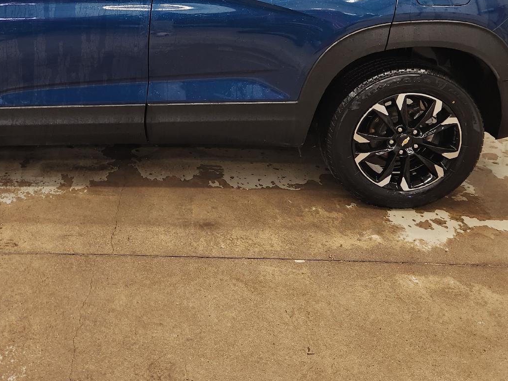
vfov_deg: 32.0
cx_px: 129
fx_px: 631
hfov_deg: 42.5
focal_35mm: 43
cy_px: 40
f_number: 1.8
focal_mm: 5.4
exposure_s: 1/120
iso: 160
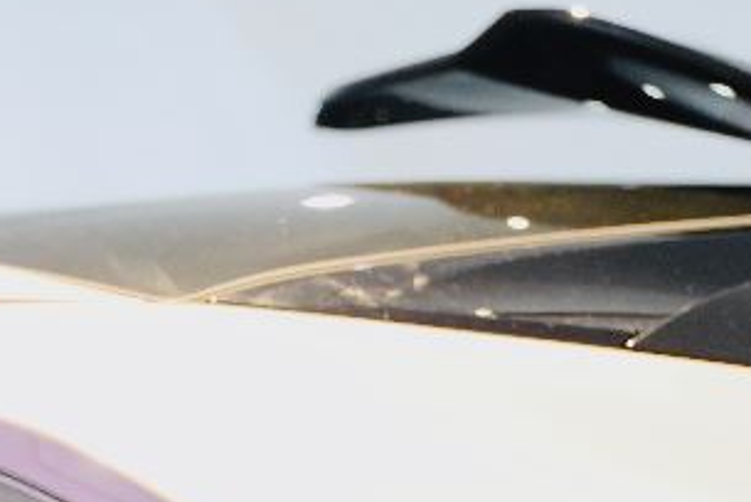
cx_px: -118
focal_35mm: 116
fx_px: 2415
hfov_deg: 17.0
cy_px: 653
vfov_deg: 11.6
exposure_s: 1/125
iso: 2500
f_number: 2.8
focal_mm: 34.5
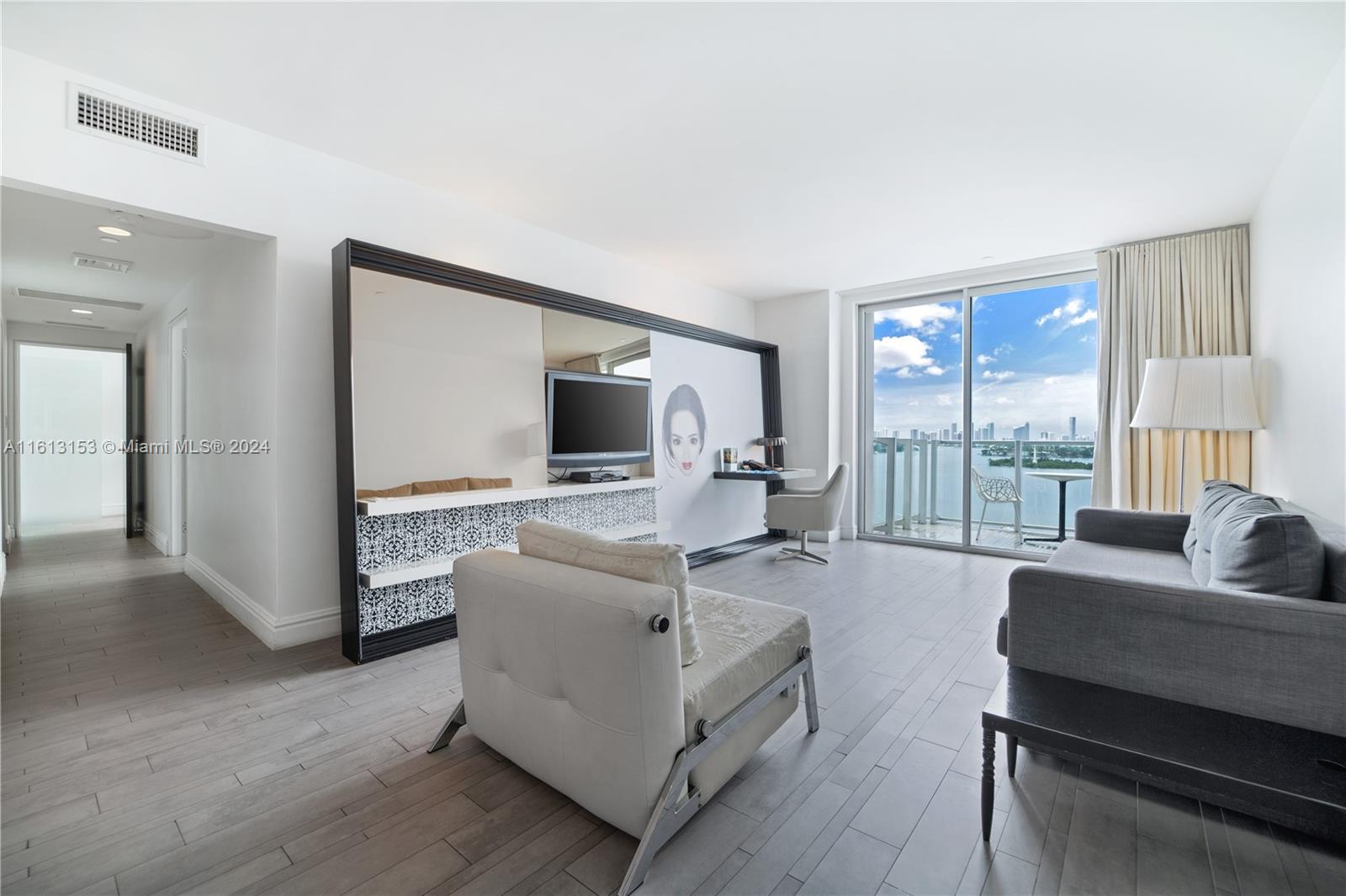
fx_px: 523
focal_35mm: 14
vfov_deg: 81.2
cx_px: 673
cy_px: 448
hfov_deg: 104.3
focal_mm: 14
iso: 100
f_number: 5
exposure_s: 1/30
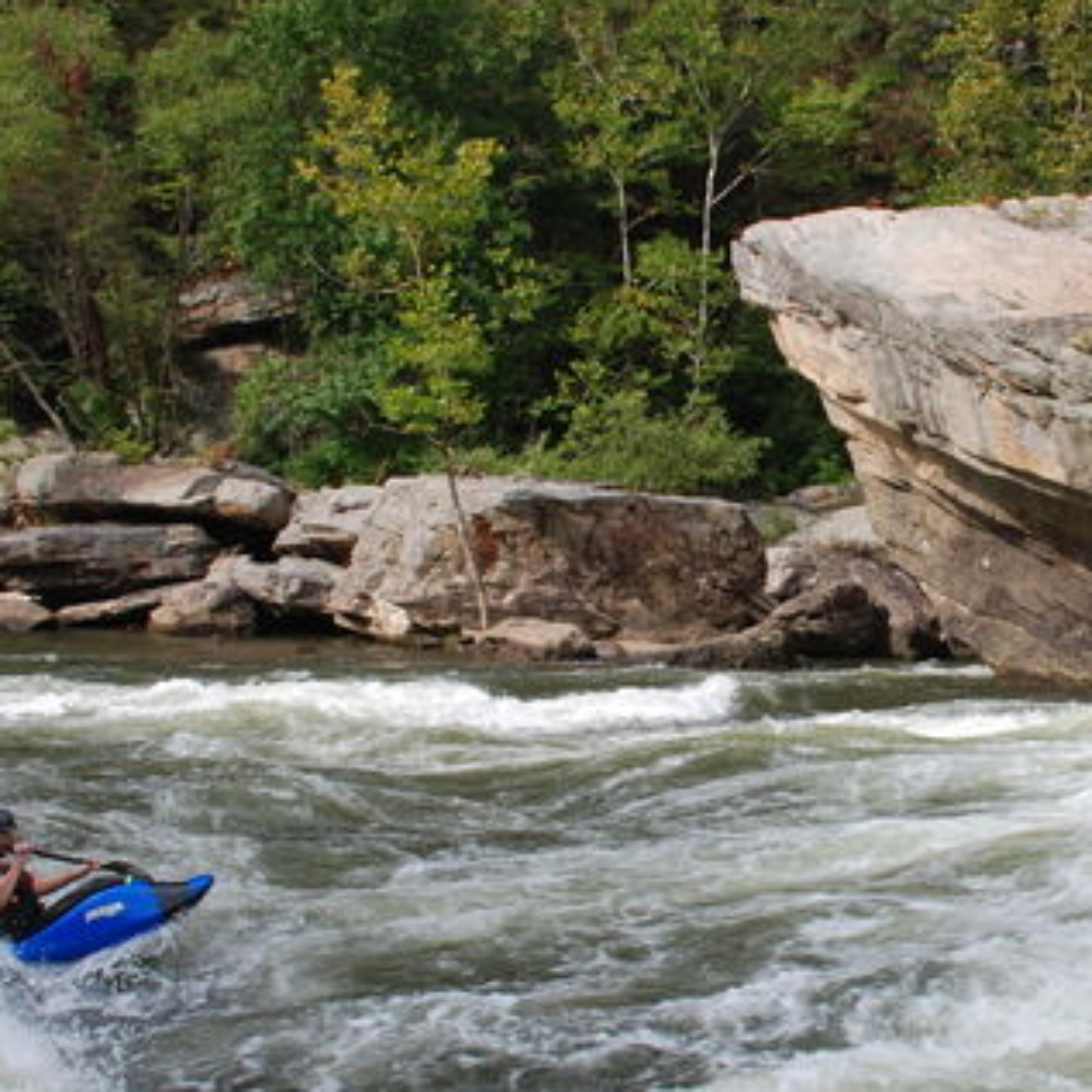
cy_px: 615
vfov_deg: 29.5
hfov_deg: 28.7
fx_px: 2070
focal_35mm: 58
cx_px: 927
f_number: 7.1
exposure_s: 1/200
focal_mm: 18
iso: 200
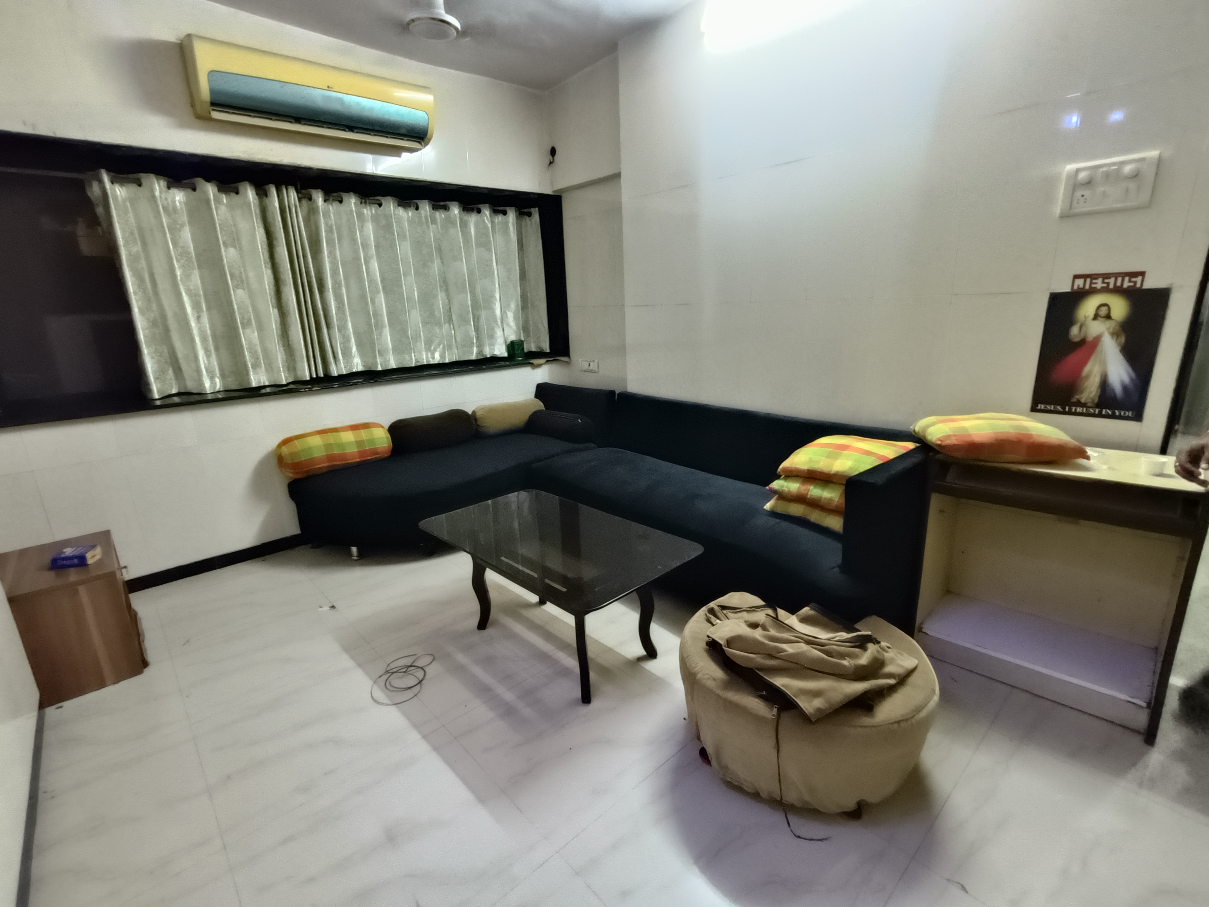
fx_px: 559
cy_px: 454
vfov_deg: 78.1
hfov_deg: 94.5
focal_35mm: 16
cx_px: 604
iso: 500
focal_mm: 1.68
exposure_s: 1/33.3
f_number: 2.2
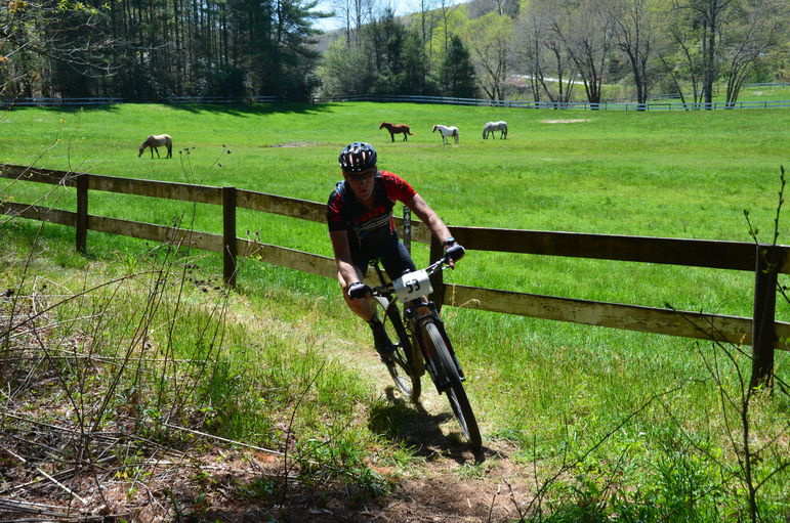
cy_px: 262
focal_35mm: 48
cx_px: 395
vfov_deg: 28.0
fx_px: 1051
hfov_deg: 41.2
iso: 200
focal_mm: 32
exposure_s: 1/125
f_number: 11
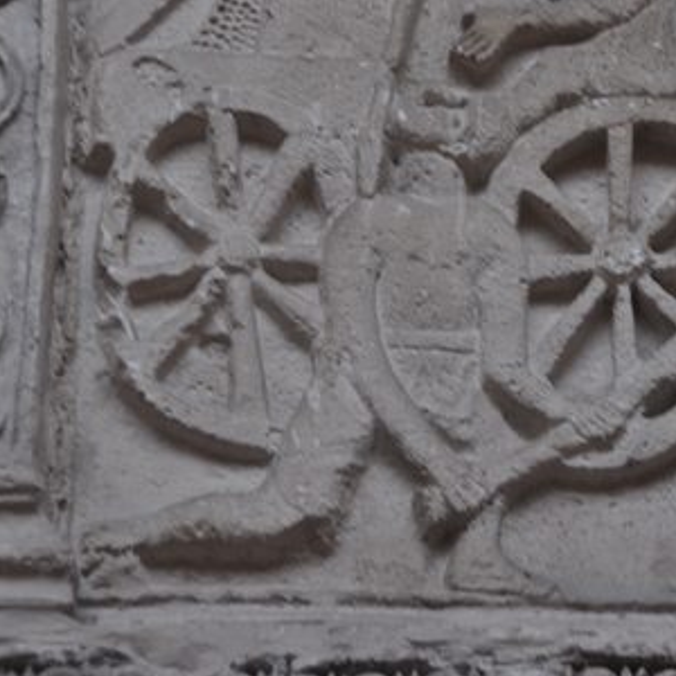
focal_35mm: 267
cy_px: 167
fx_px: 5898
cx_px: 490
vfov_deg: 6.6
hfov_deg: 6.6
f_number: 5.3
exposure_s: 1/60
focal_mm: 95
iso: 640
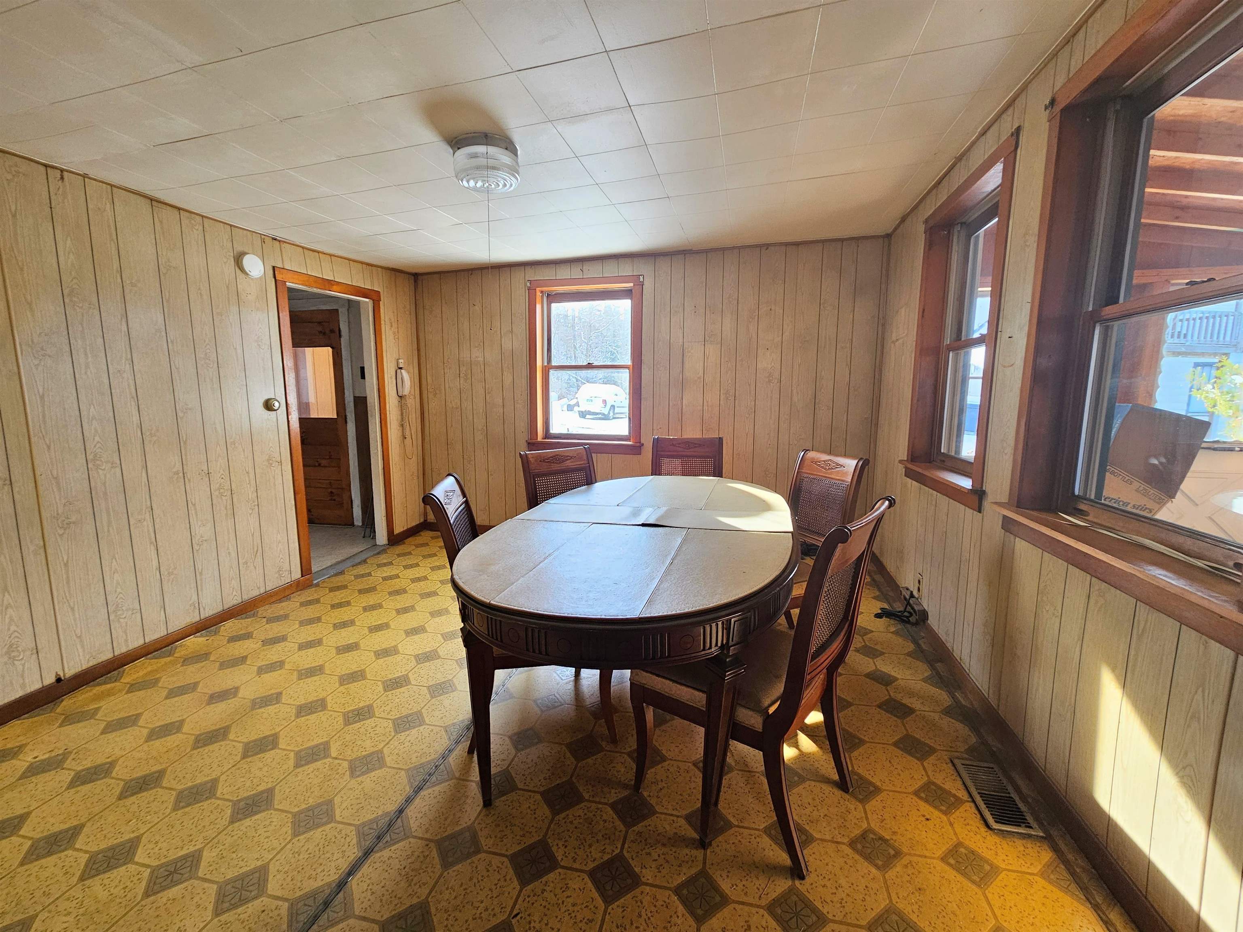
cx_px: 622
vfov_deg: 89.9
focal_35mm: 13
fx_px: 467
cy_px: 466
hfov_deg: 106.2
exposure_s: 1/77.4
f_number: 2.2
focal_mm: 2.2
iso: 80
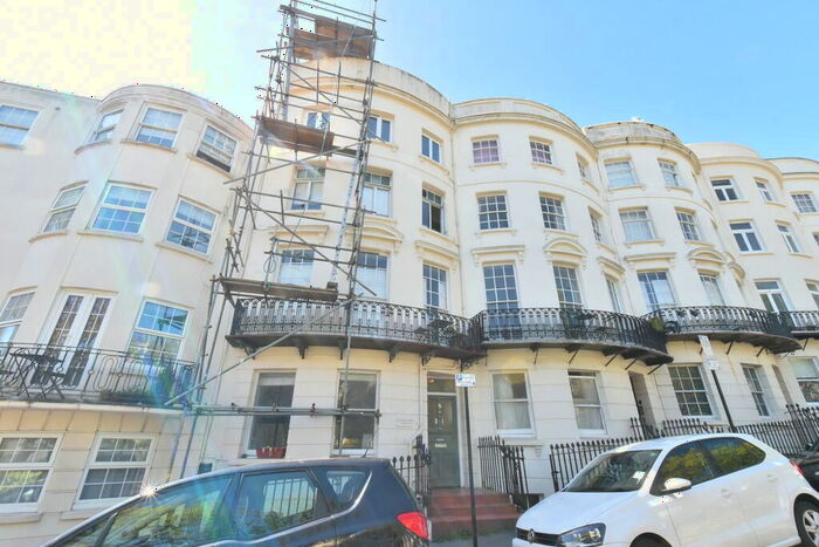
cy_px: 274
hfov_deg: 100.4
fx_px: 341
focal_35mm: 15
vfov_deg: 77.4
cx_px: 410
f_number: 16
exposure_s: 1/60
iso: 500
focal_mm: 10
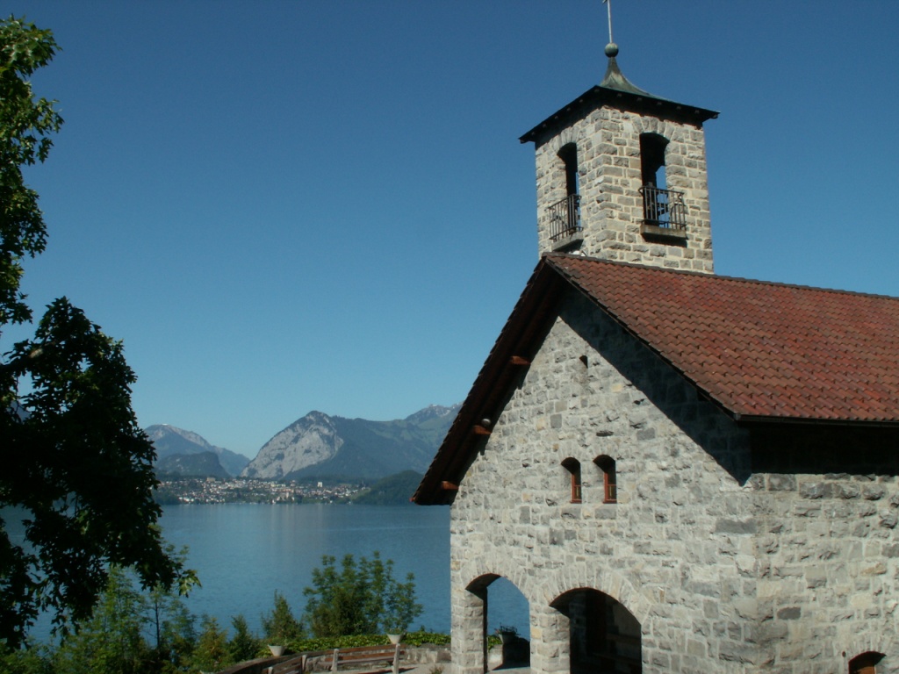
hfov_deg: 52.6
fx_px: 909
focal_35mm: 35
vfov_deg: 40.7
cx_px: 450
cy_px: 337
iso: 50
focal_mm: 5.86
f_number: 8
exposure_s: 1/250
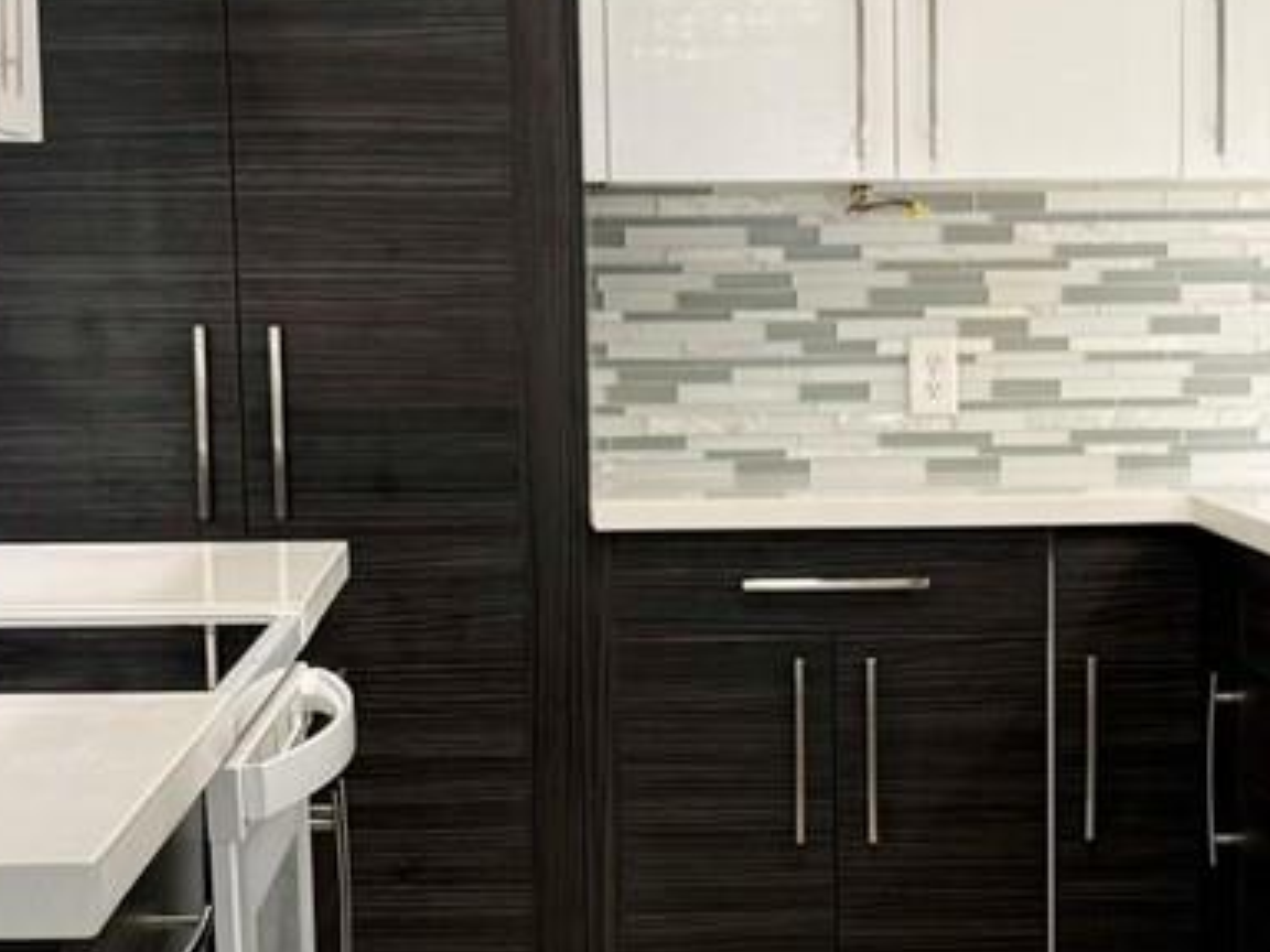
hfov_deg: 19.6
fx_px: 3669
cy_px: 826
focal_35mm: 100
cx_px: 850
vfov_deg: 14.7
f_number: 1.78
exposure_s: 1/120
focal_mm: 6.76
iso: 125
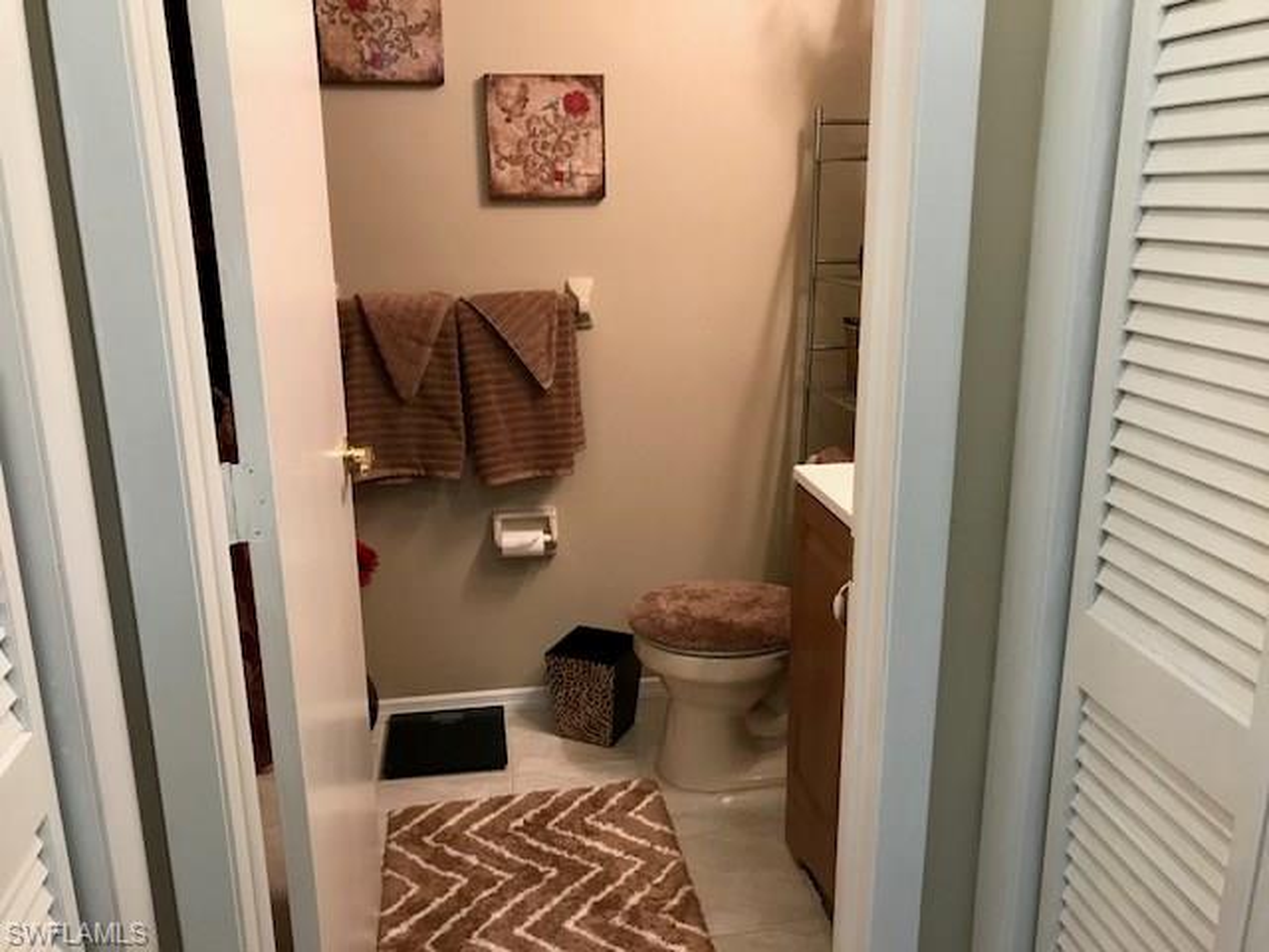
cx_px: 634
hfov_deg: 63.4
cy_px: 476
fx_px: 1026
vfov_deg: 49.7
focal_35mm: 28
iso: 50
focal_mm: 3.99
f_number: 1.8
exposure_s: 1/15
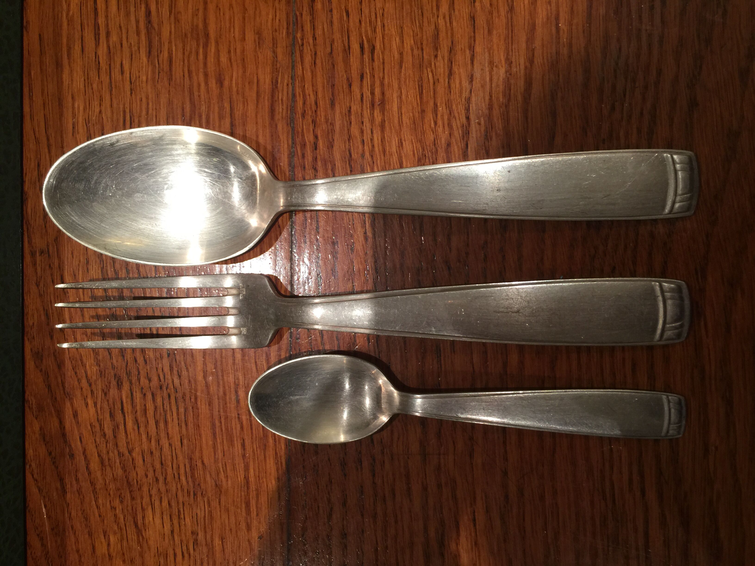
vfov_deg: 48.2
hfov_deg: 61.7
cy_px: 283
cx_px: 378
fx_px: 633
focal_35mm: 29
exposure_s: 1/17
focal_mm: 4.15
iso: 40
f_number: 2.2
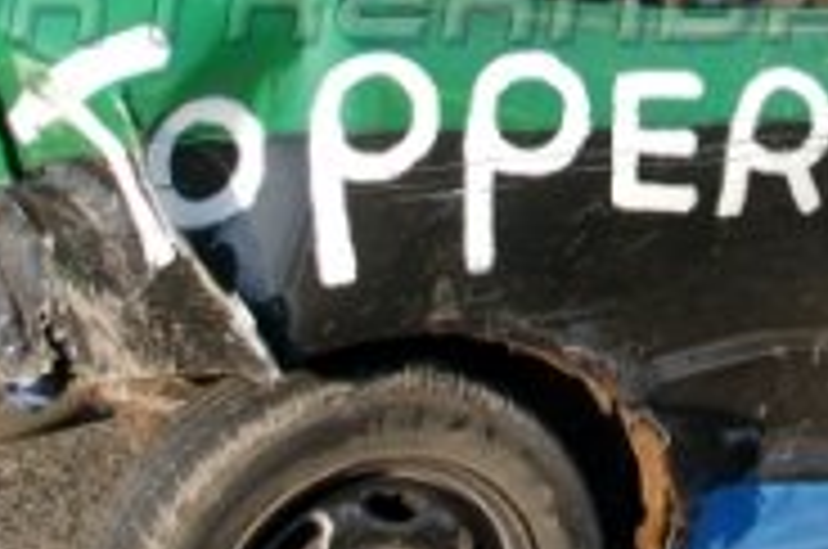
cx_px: 688
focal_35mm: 115
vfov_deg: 11.8
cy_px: 9
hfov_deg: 17.6
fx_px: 2640
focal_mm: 22
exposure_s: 1/640
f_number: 4
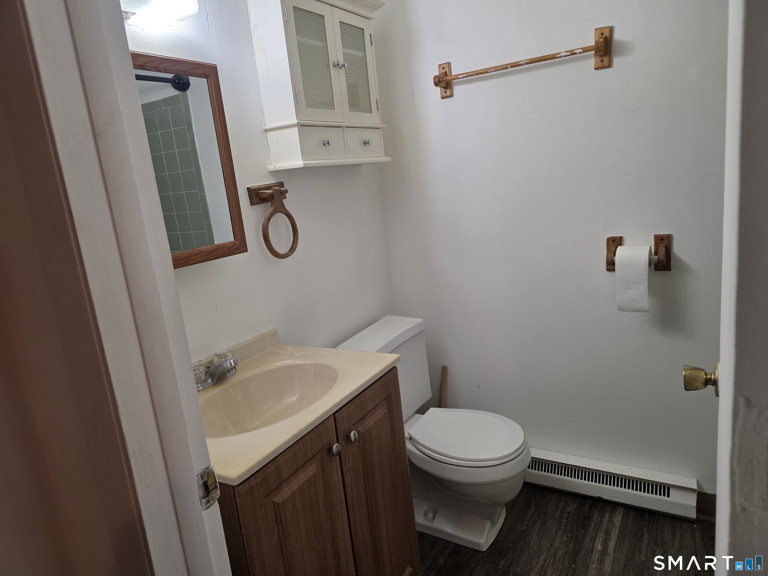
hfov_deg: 73.9
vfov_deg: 58.9
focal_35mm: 23
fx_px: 510
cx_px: 384
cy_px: 288
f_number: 1.7
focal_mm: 6.3
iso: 125
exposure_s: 1/120
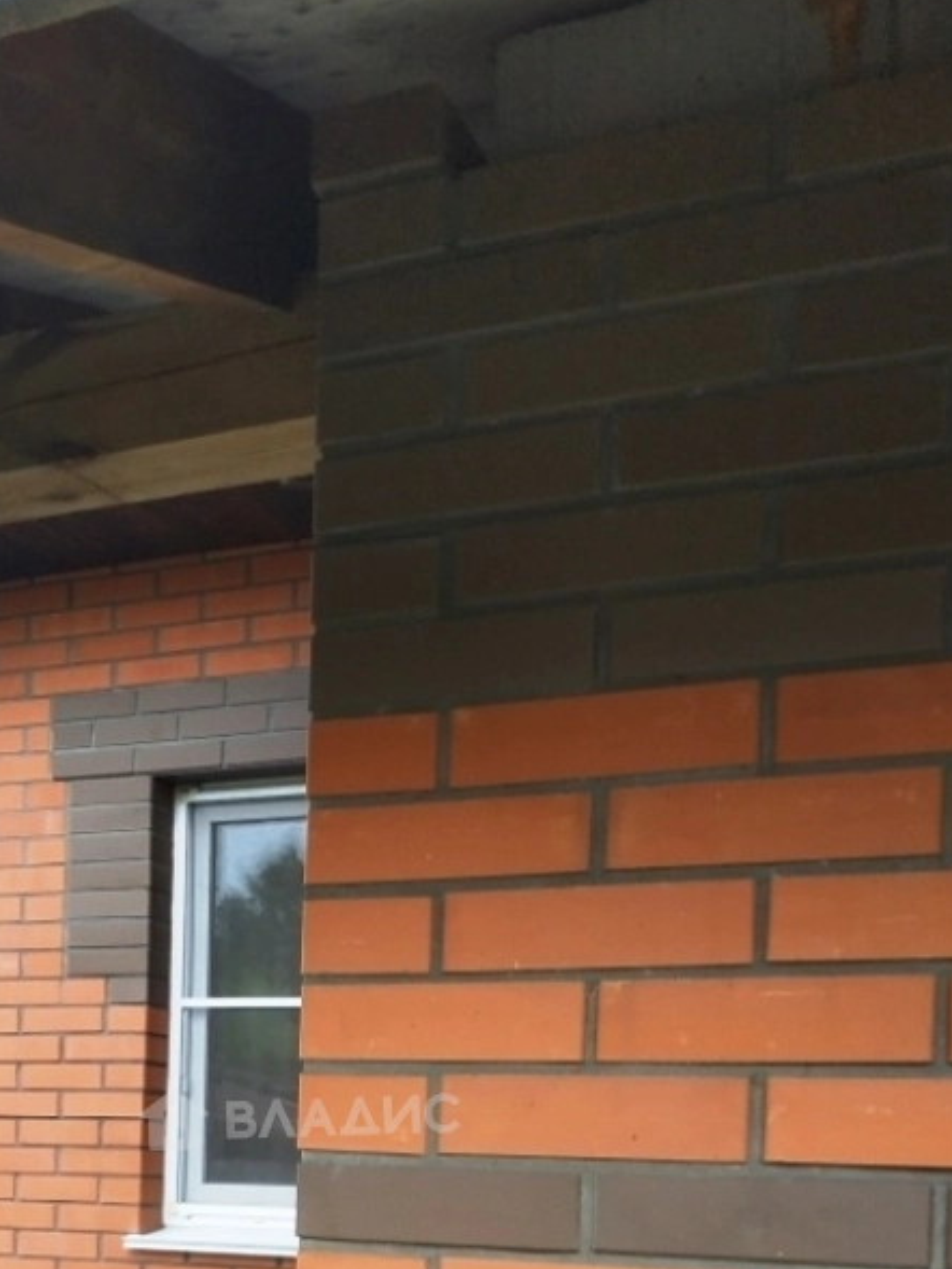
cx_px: 302
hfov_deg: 32.6
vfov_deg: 40.1
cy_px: 1116
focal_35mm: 44
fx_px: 1613
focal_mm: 3.94
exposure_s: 1/591
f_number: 1.9
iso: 200
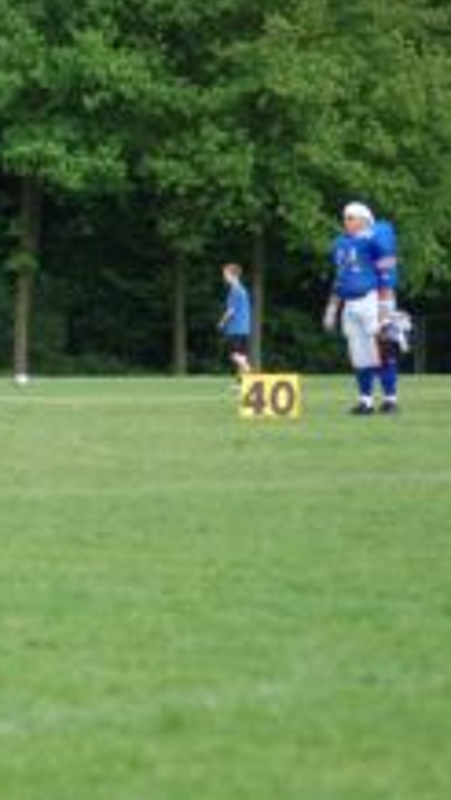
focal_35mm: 358
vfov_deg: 6.0
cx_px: -358
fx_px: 7593
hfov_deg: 3.4
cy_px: 345
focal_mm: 110
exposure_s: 1/1000
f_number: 4.2
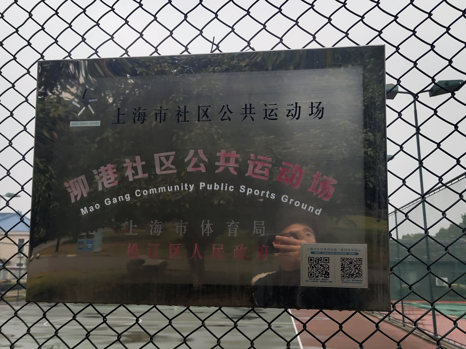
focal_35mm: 39
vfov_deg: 36.8
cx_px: 207
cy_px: 197
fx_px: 525
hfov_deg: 47.8
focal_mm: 4.35
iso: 50
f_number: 1.79
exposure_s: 1/885
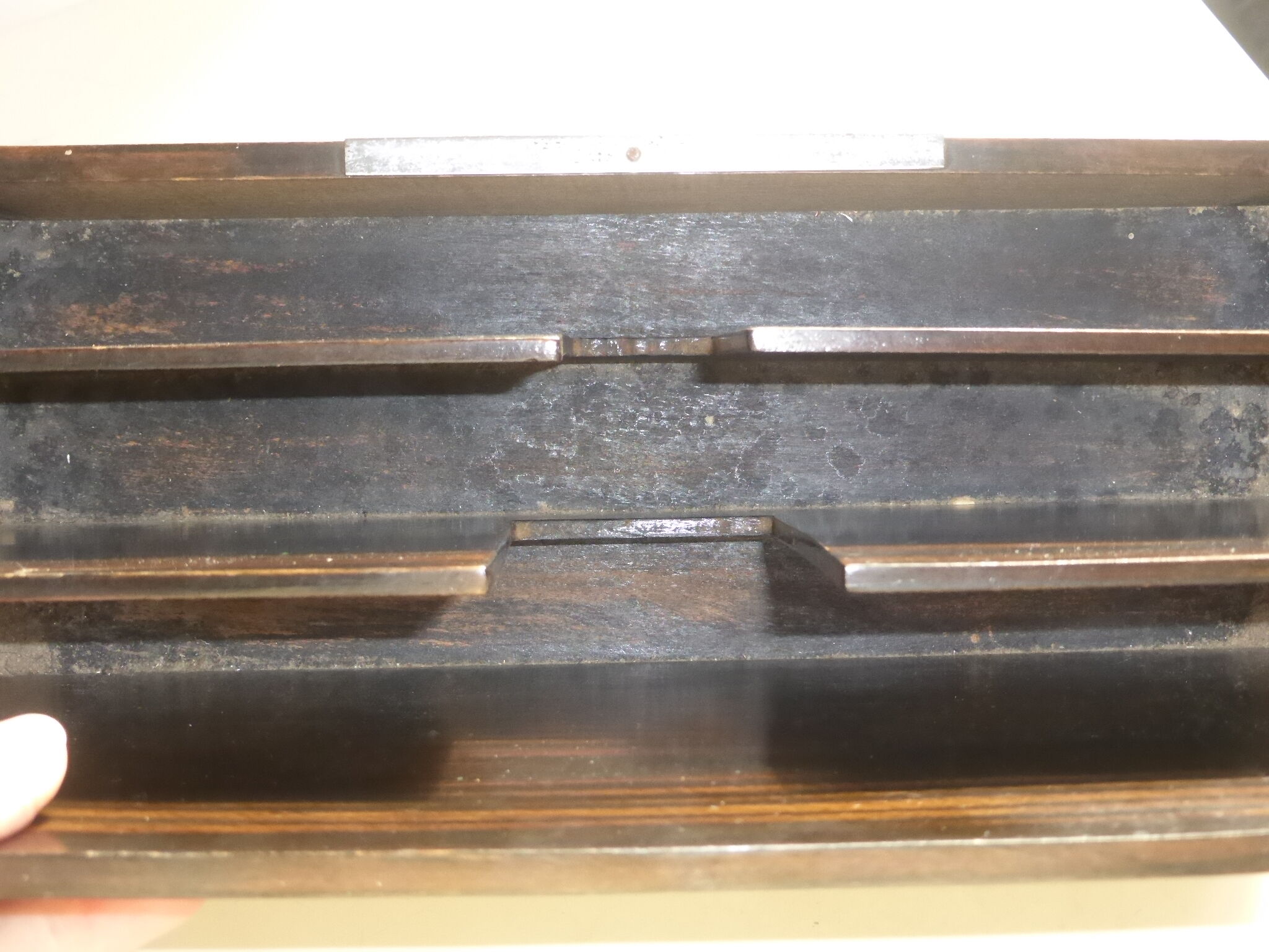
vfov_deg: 30.9
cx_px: 634
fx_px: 1723
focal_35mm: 47
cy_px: 476
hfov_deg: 40.4
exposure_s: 1/60
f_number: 4.2
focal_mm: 8.5
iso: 800
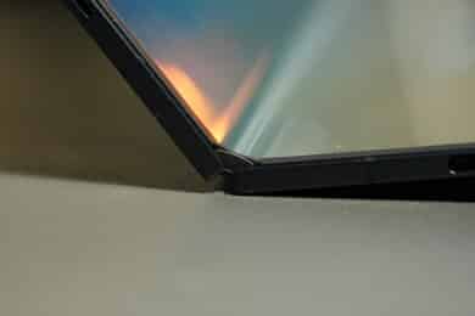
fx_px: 2639
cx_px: 238
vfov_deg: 6.9
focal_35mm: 200
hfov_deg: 10.3
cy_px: 158
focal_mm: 200
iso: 4000
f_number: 4
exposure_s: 1/200
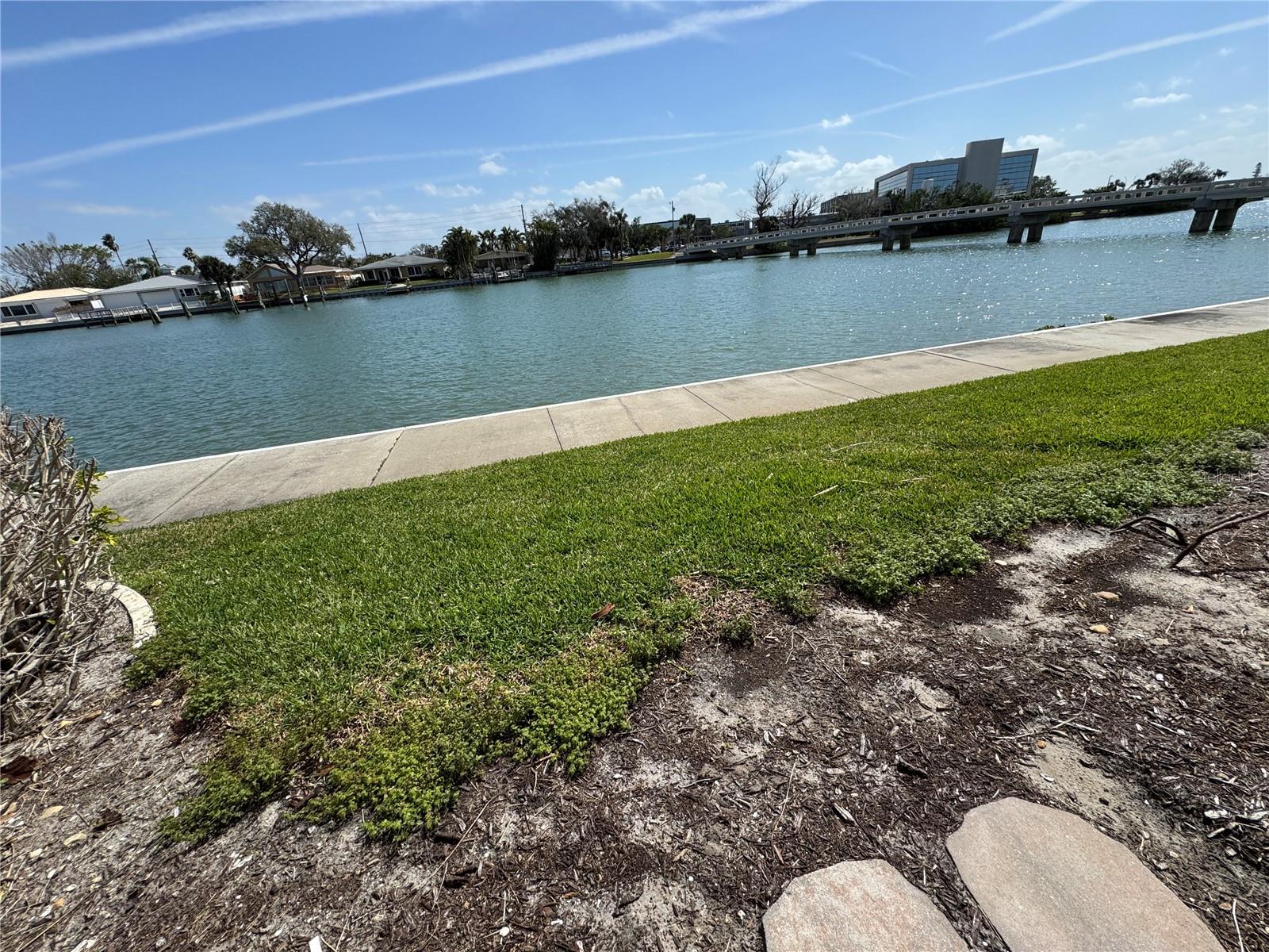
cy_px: 476
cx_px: 634
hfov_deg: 102.1
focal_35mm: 14
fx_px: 513
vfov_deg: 85.7
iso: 50
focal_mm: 2.22
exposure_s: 1/2028
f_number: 2.2
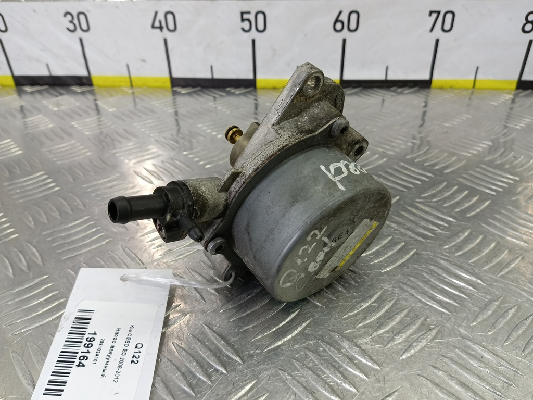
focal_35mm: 23
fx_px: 354
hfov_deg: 73.9
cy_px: 200
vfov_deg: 58.9
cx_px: 266
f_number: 1.6
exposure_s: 1/50
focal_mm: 4.11
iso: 126
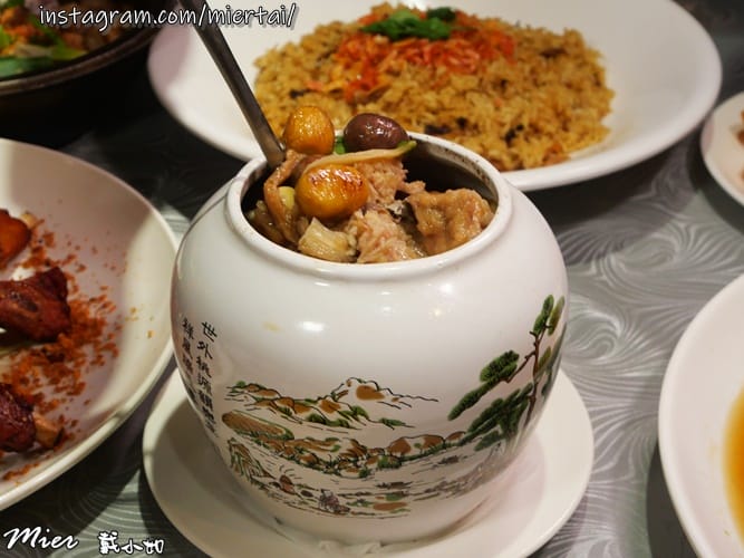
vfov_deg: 22.9
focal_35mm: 64
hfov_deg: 30.3
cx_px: 372
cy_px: 279
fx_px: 1375
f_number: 5.6
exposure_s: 1/80
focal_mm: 32
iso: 1000
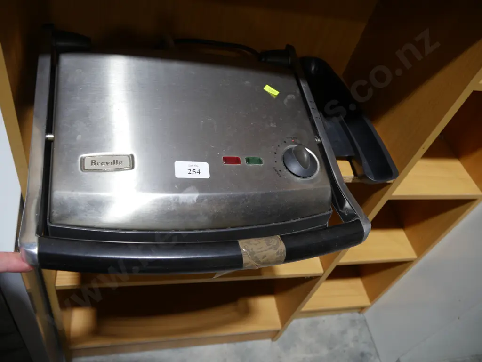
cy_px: 181
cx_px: 241
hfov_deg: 63.4
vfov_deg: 49.8
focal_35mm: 28
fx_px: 390
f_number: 3.5
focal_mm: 14
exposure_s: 1/60
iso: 200
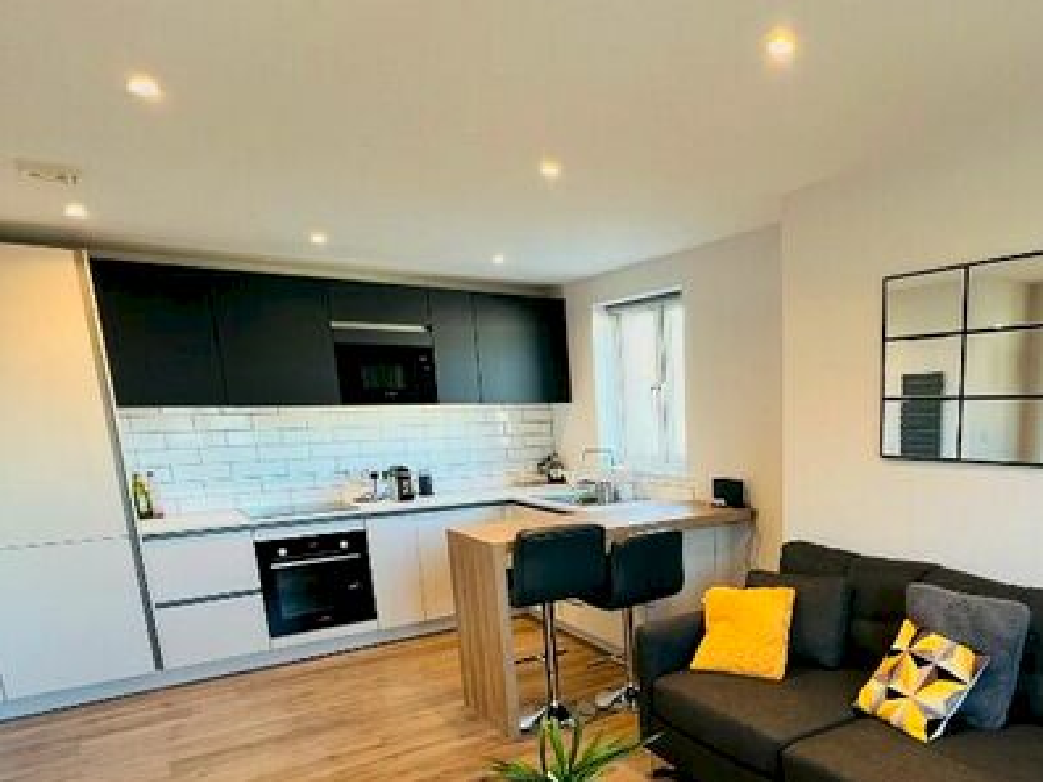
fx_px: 693
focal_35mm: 23
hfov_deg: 70.2
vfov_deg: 56.6
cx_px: 751
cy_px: 565
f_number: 1.8
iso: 250
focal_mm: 1.57
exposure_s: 1/100
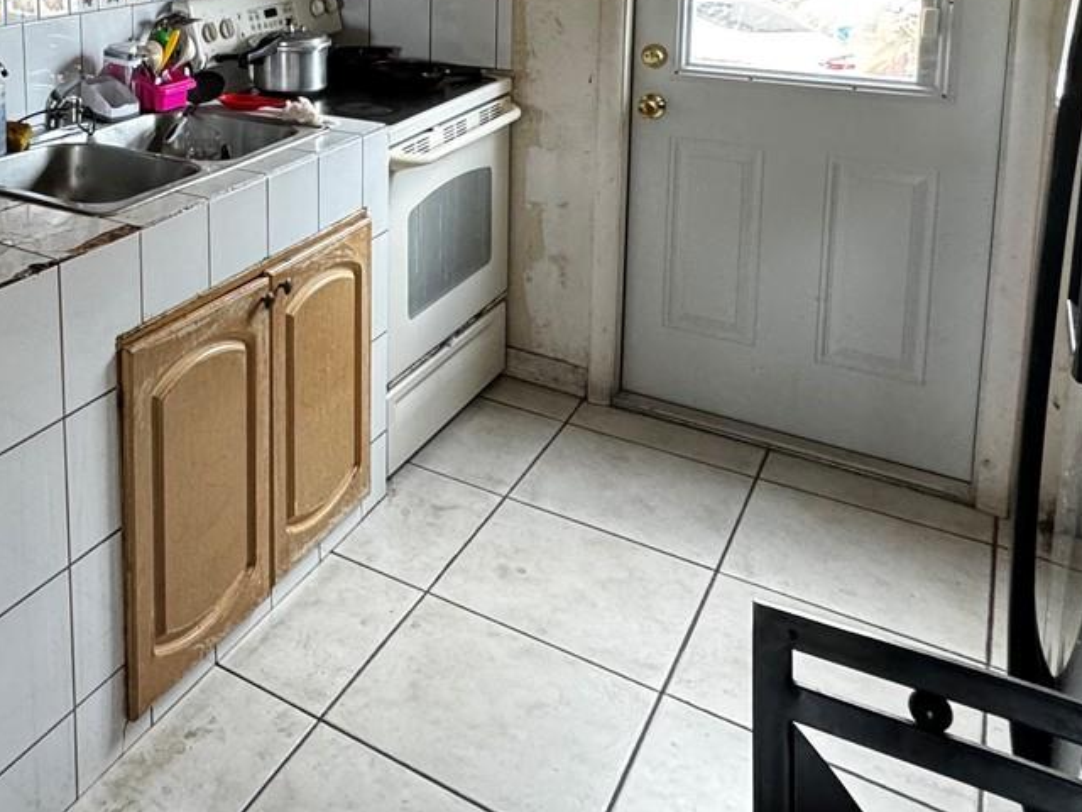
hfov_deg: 47.2
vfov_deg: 36.8
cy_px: 15
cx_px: 101
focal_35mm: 35
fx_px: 1094
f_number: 2.2
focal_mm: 2.22
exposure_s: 1/99
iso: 250
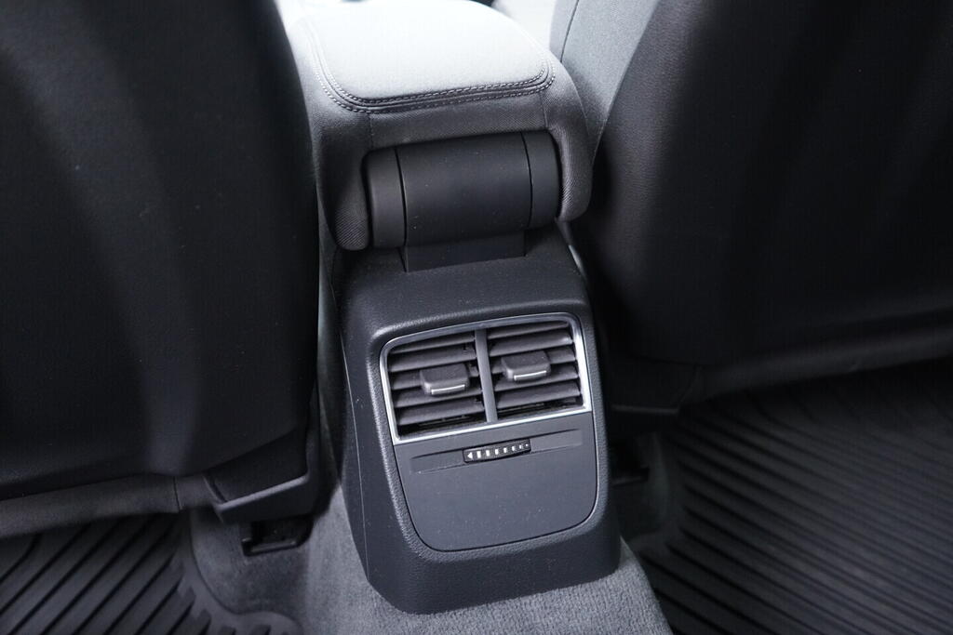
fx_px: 953
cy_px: 318
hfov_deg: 53.1
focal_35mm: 36
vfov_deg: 36.9
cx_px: 476
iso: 2500
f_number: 2.8
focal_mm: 24
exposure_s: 1/40
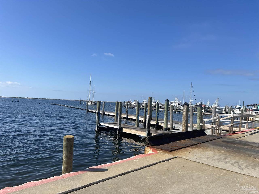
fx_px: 195
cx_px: 130
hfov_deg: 67.3
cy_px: 97
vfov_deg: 53.1
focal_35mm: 26
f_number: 1.5
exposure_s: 1/3968
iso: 50
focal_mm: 5.7
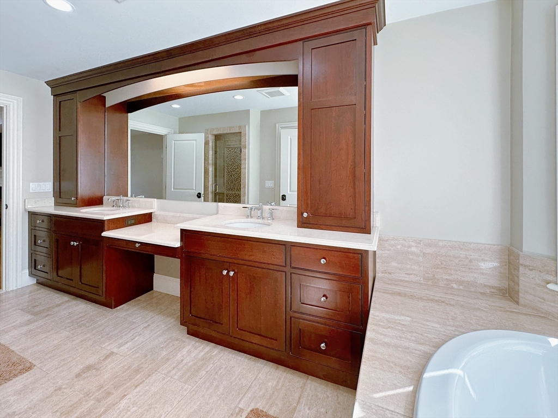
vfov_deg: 85.7
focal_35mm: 14
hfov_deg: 102.1
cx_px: 279
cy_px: 209
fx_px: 226
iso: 80
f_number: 2.2
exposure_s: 1/120
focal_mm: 2.22
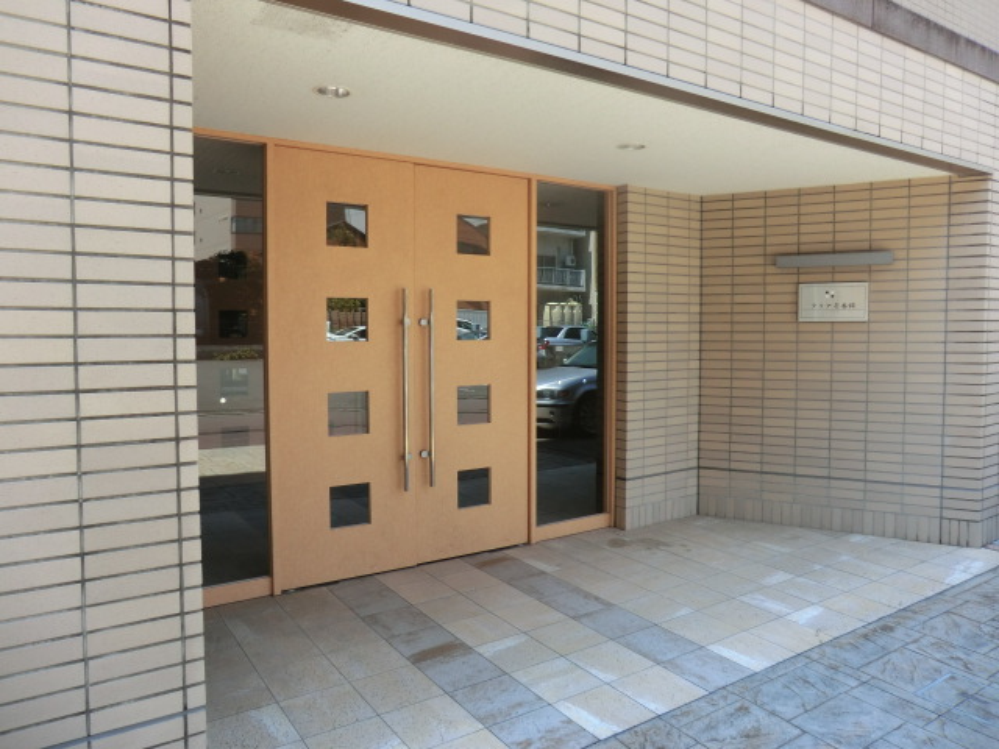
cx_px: 500
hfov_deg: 71.6
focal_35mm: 24
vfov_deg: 56.8
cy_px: 374
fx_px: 693
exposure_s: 1/160
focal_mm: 4.3
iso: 80
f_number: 3.2
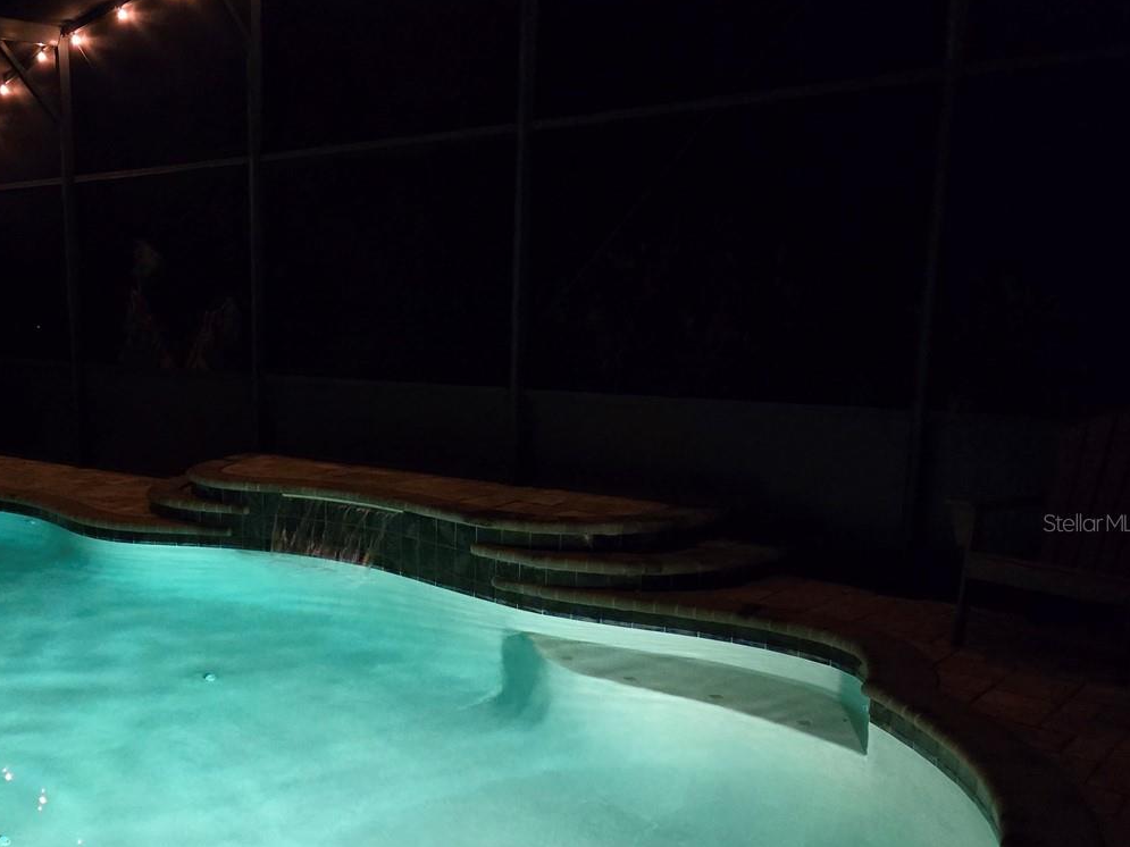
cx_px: 242
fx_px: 1208
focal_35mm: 37
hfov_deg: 47.7
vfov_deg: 38.4
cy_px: 522
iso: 2000
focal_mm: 5.4
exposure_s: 1/60
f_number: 1.8
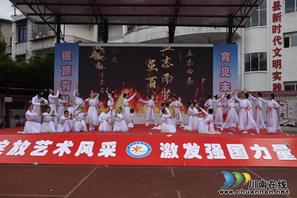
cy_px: 99
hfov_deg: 55.1
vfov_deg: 38.4
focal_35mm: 34
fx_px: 285
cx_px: 148
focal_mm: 23
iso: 100
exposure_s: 1/200
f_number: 8
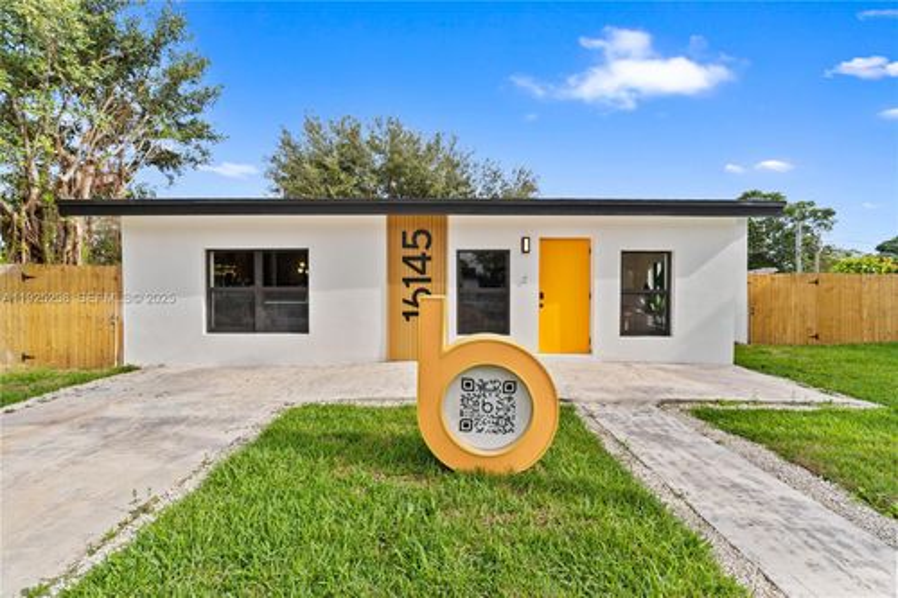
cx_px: 449
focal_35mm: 16
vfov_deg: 73.7
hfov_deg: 96.8
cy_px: 299
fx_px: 399
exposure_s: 1/60
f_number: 5
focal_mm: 16
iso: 100
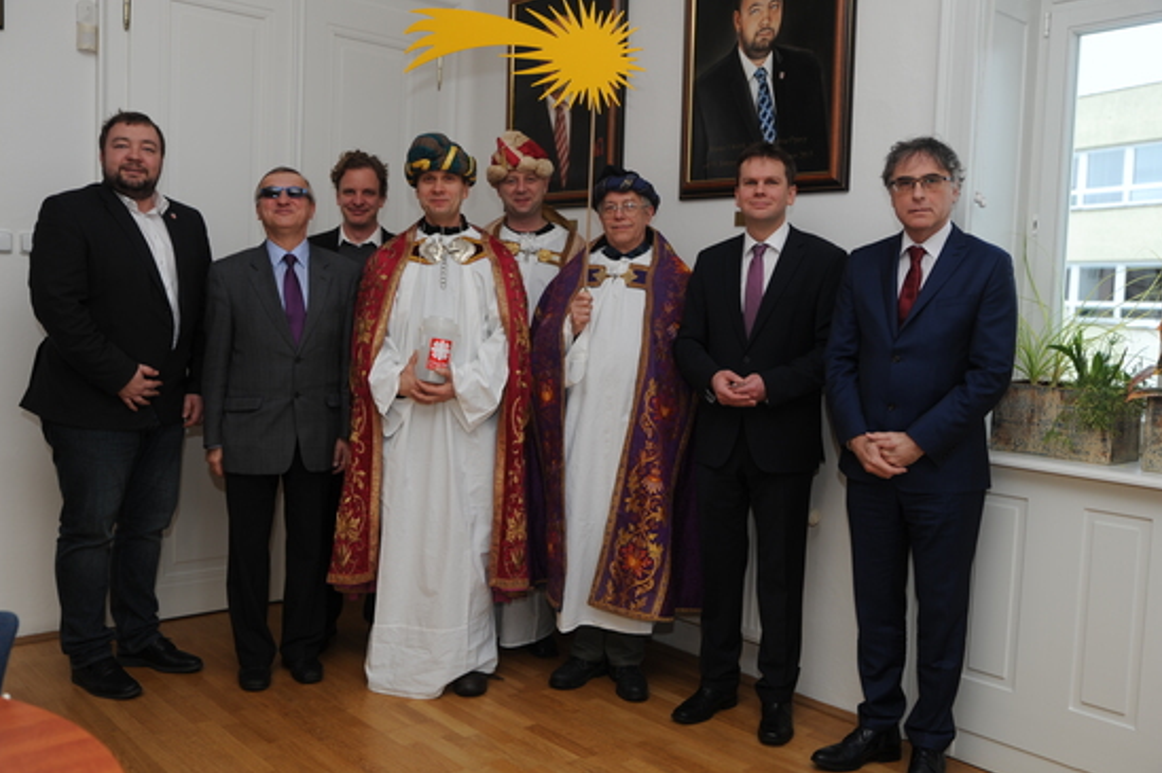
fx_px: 1129
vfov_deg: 37.8
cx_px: 595
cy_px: 389
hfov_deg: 54.5
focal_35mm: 35
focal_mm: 32
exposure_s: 1/160
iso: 200
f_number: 2.8
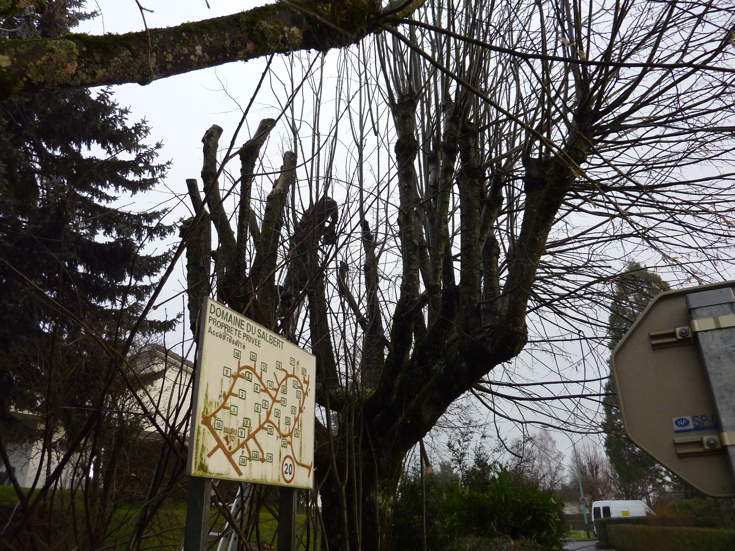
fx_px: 531
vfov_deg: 54.9
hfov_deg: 69.4
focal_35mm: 25
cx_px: 368
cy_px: 276
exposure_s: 1/60
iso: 250
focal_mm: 4.1
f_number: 3.3
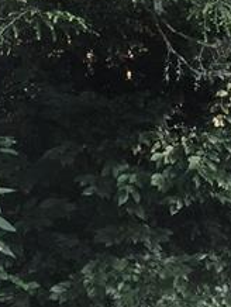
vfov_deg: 17.8
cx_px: 365
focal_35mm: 102
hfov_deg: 13.5
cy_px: -111
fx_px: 906
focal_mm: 4.15
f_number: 2.2
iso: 32
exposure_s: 1/60
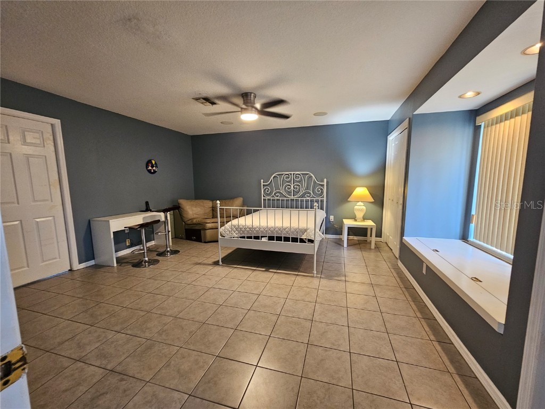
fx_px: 205
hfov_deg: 106.2
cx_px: 272
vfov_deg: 89.9
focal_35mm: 13
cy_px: 204
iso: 320
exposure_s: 1/30
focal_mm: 2.2
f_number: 2.2
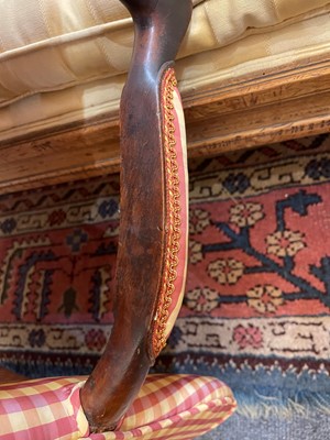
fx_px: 318
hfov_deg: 54.9
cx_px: 165
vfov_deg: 69.4
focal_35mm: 25
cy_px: 220
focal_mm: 5.1
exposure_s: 1/33
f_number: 1.6
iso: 500
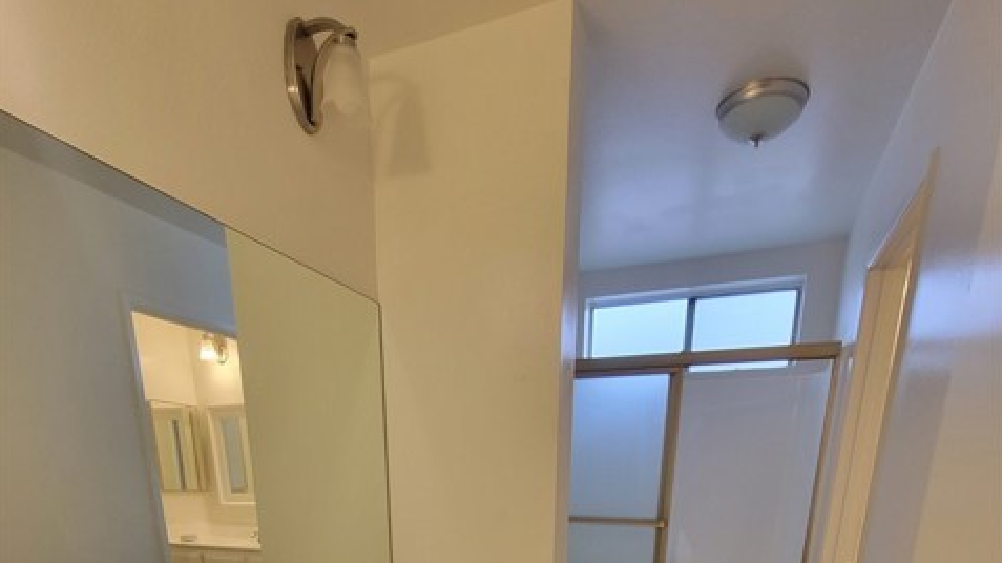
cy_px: 634
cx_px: 500
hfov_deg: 89.6
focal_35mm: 19
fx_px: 505
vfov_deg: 43.4
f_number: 2.2
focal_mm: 2.2
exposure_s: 1/60
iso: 250
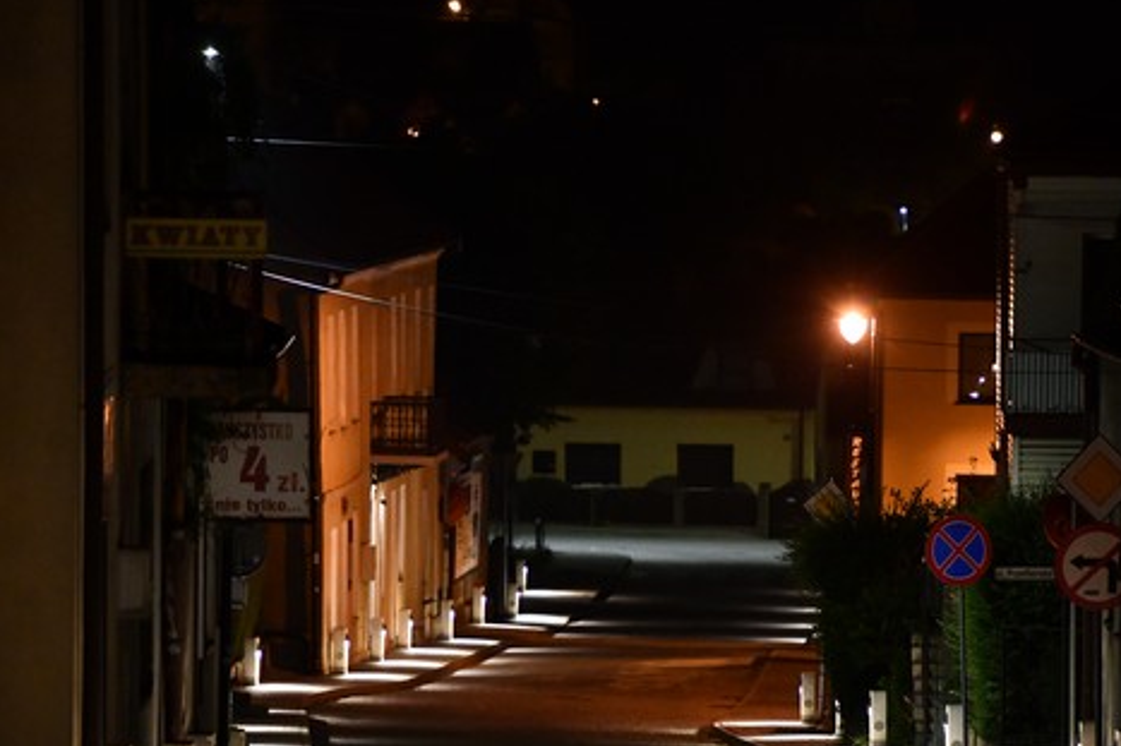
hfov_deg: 6.9
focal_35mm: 300
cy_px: 584
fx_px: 9338
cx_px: 725
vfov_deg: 4.6
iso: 6400
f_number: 2.8
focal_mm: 175
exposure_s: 1/80
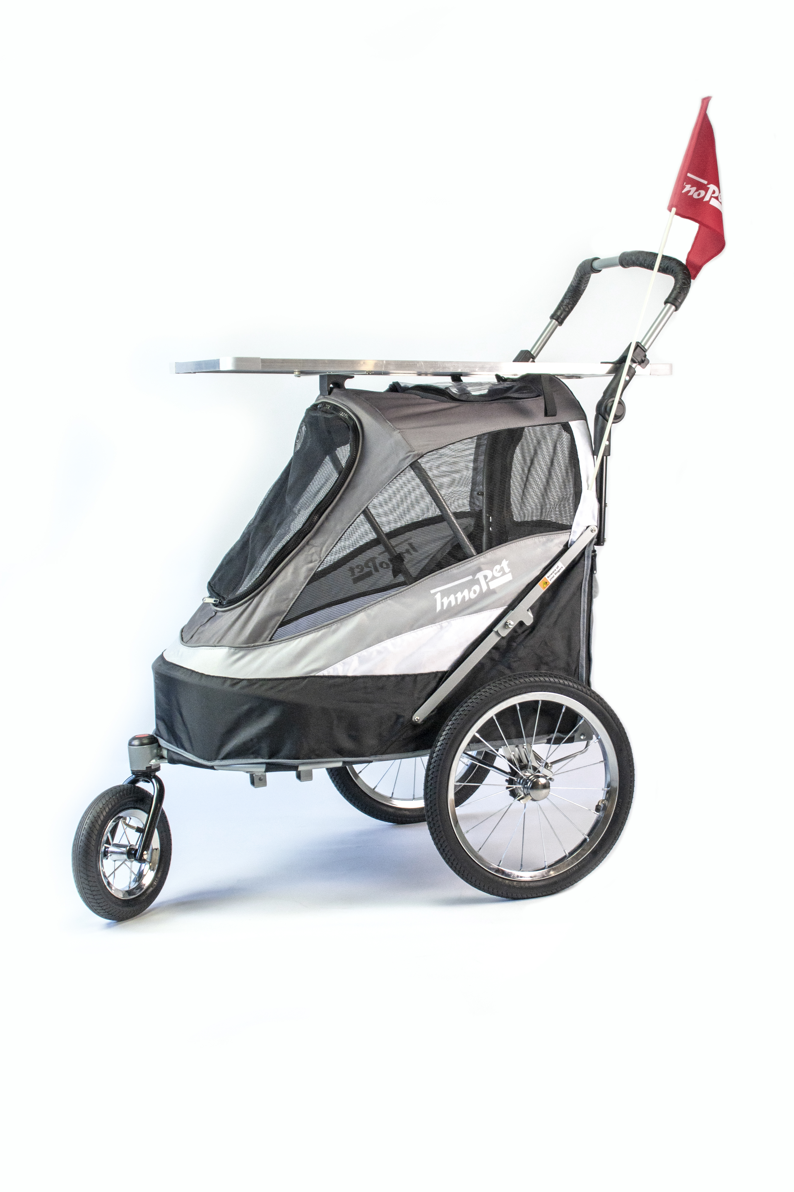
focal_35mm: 39
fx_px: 1290
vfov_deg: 49.6
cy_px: 596
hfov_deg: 34.2
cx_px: 397
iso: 320
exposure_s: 1/160
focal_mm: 26
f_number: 4
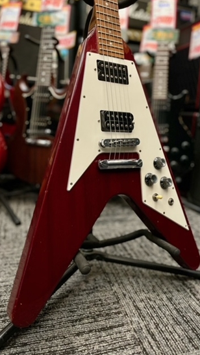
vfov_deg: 66.1
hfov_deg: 40.1
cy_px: 175
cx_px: 114
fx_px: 273
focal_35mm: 29
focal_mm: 4.2
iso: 32
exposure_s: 1/100
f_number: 1.6
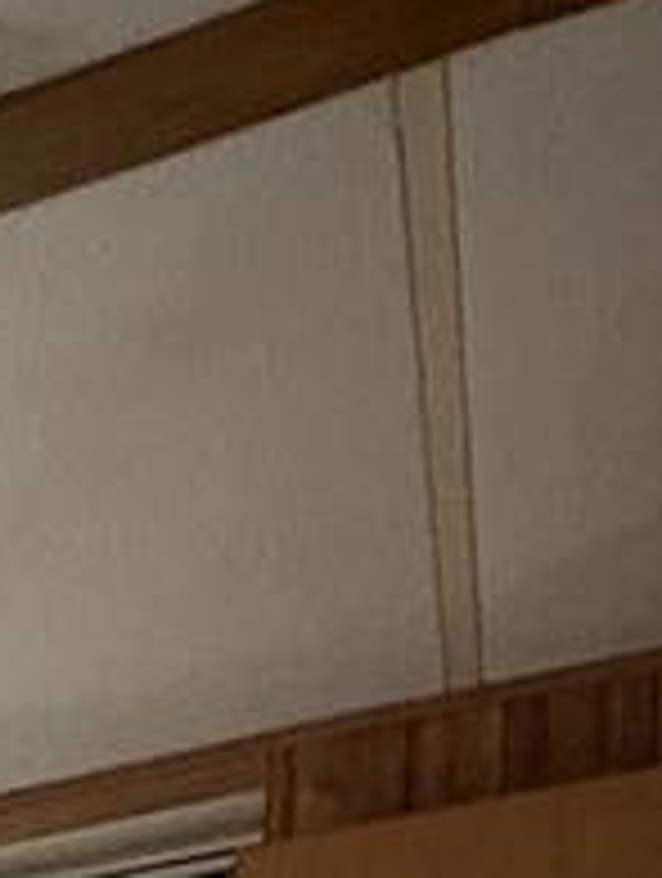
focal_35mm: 86
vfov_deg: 15.5
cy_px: 1963
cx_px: -667
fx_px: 2186
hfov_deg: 14.3
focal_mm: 2.22
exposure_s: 1/40
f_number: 2.2
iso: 1000
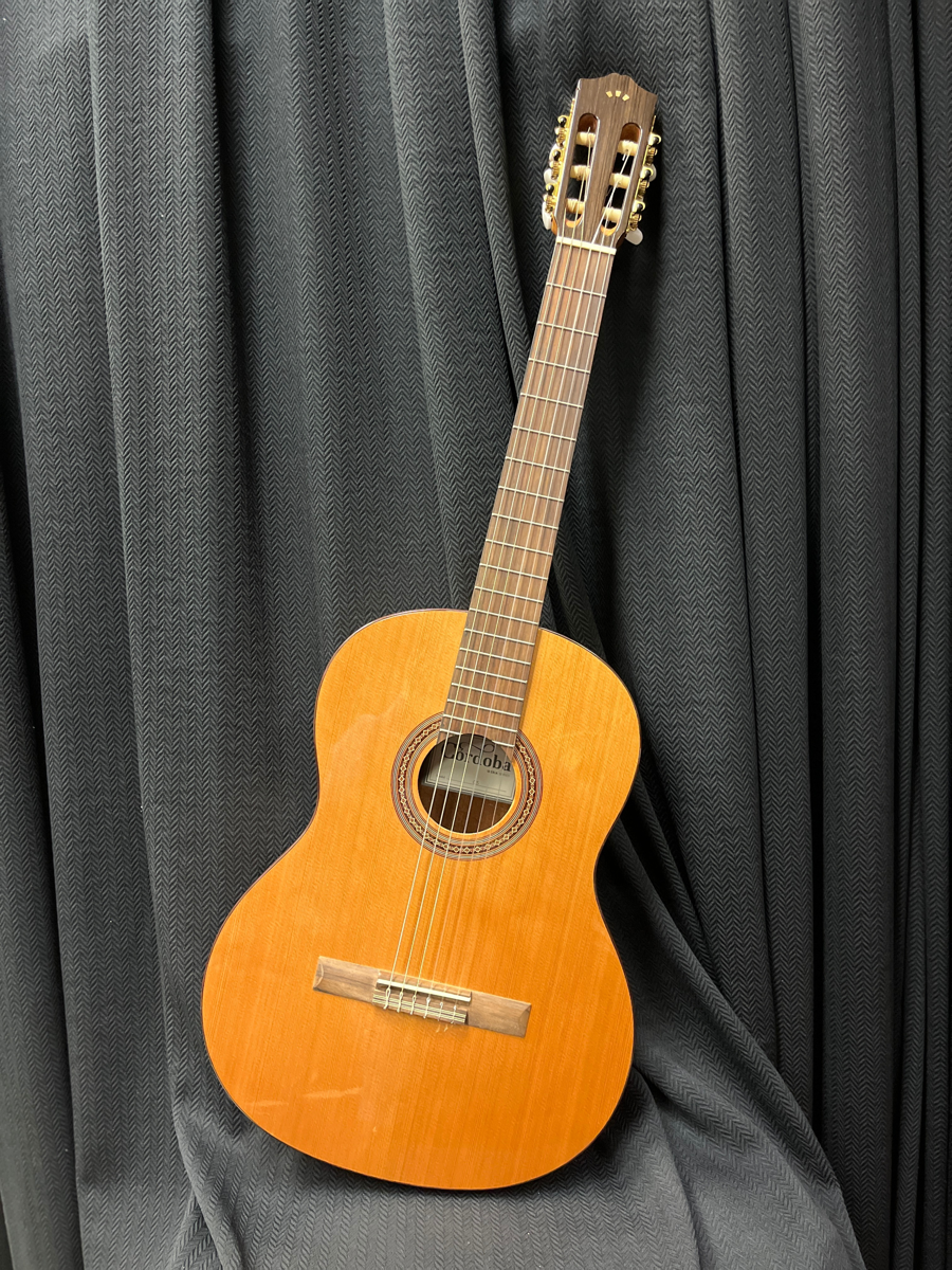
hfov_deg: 53.1
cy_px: 635
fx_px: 953
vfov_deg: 67.3
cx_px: 476
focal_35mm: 26
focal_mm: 5.1
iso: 640
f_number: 1.6
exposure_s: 1/30
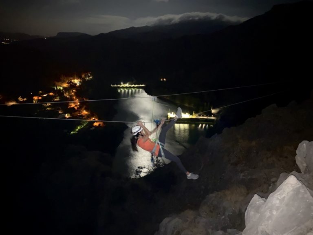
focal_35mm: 26
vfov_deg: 53.1
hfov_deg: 67.3
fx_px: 235
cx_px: 156
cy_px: 118
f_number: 1.8
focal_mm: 4.25
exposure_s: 1/4
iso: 1600
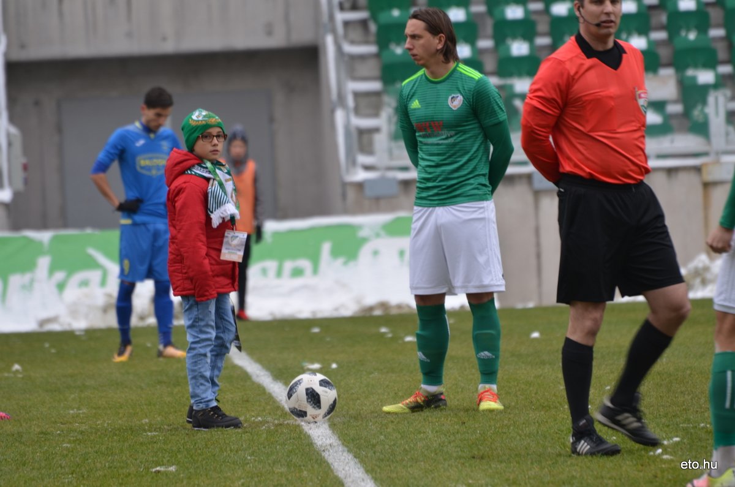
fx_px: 8558
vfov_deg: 3.3
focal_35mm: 420
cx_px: 368
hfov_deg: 4.9
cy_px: 244
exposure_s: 1/100
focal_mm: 280
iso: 100
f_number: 5.6
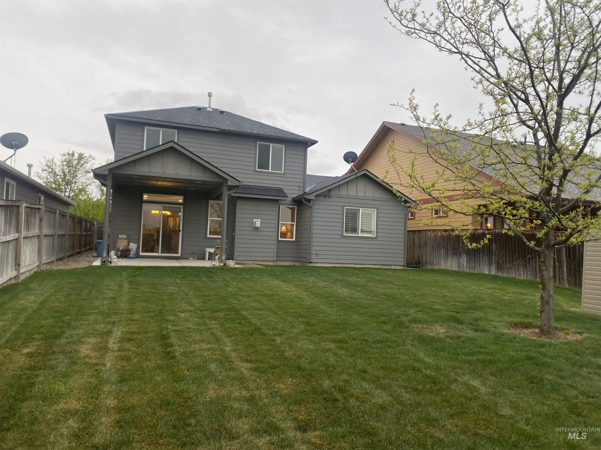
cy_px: 225
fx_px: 451
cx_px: 300
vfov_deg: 53.1
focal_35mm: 26
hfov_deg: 67.3
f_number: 1.8
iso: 50
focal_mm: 4.25
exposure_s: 1/121
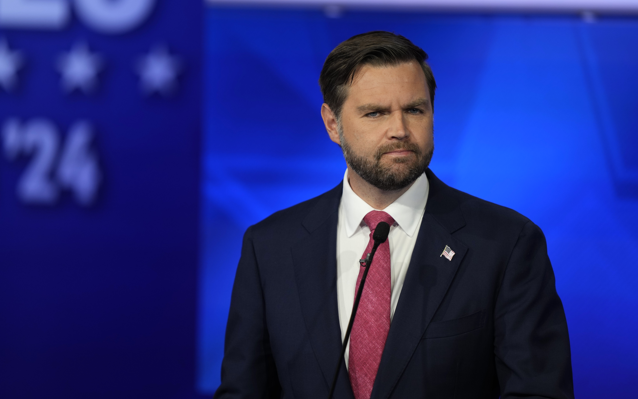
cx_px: 347
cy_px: 177
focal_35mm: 444
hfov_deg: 4.7
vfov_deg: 3.0
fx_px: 7720
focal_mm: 400
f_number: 2.8
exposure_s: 1/200
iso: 500
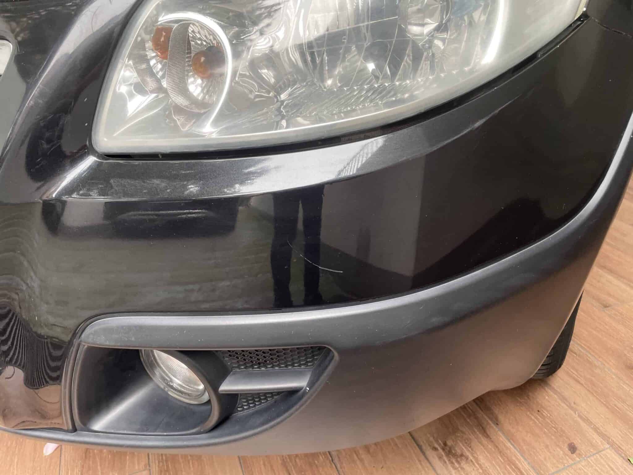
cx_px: 316
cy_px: 238
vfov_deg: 53.1
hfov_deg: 67.3
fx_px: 475
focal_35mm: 26
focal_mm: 4.2
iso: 100
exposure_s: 1/100
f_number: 1.6
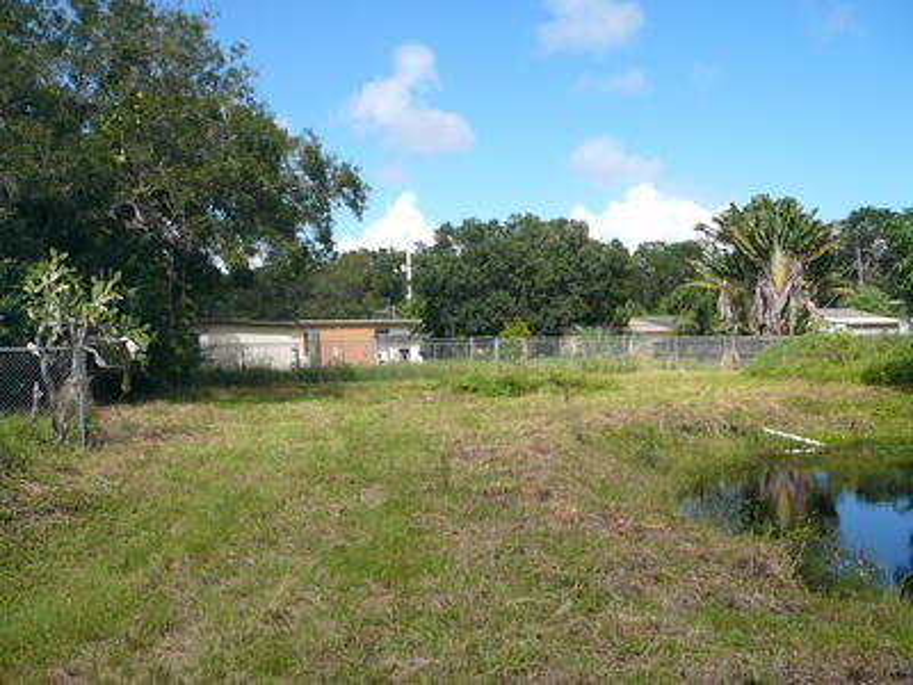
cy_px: 342
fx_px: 923
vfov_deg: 40.7
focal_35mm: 35
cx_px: 456
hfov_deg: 52.6
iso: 80
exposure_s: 1/400
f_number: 5
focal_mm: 5.2
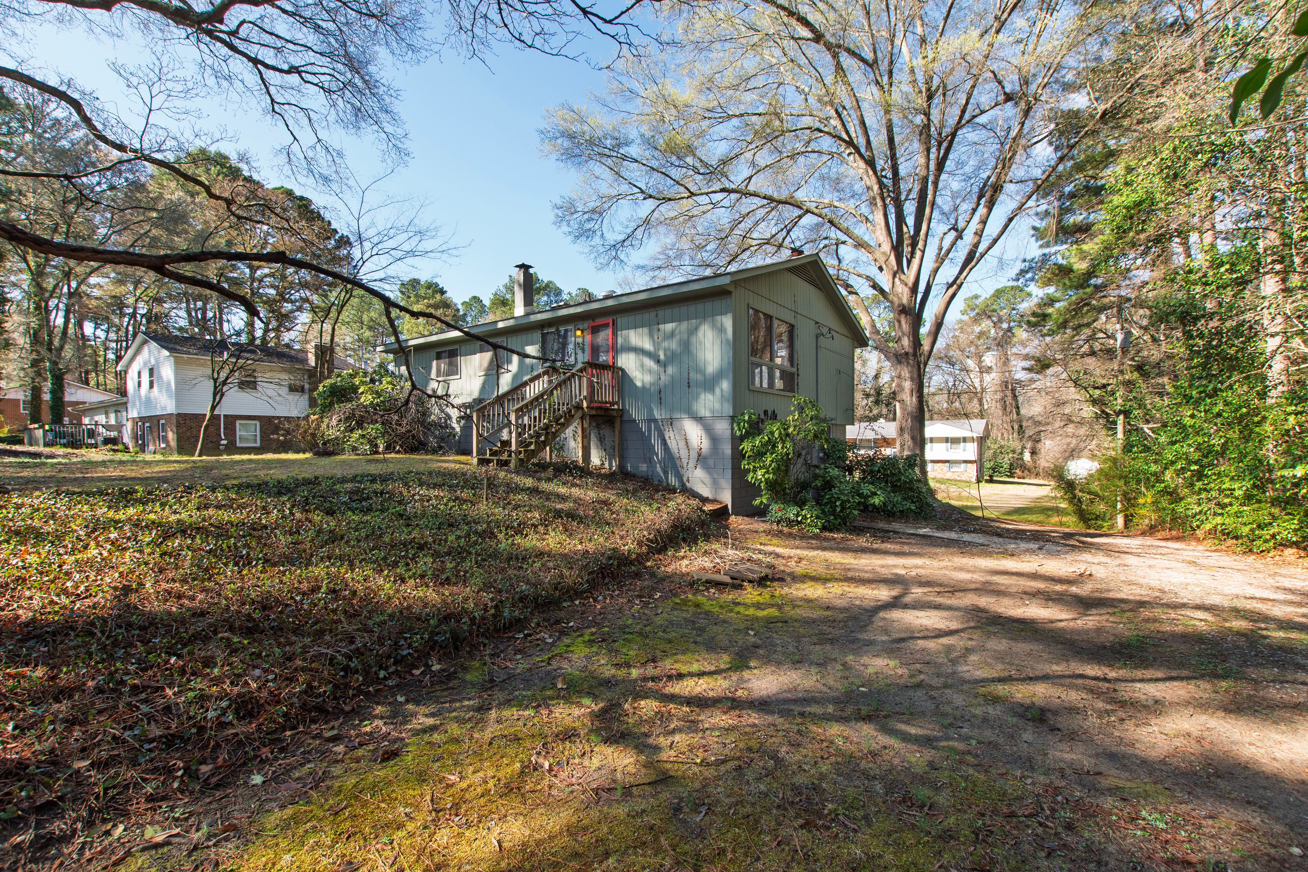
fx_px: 545
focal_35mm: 15
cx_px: 654
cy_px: 436
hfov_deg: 100.4
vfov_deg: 77.3
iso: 250
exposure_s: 1/100
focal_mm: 10
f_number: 8
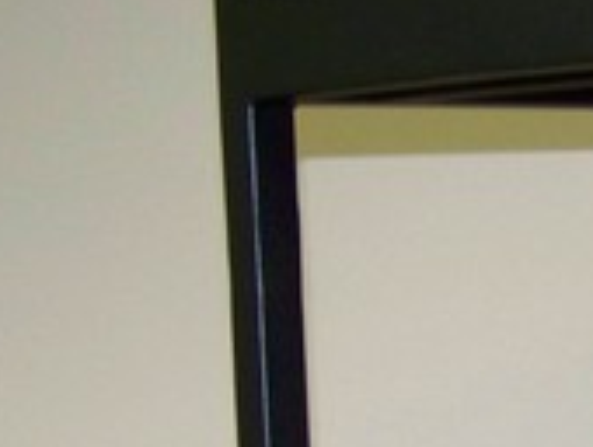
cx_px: 917
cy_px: 784
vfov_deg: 9.6
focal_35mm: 148
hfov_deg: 12.6
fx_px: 2539
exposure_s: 1/30
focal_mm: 5.85
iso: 200
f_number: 2.8
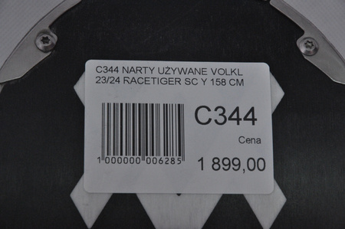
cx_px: 172
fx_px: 1508
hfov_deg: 13.1
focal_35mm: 158
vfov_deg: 8.7
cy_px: 114
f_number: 9.5
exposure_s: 1/125
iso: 3200
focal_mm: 105
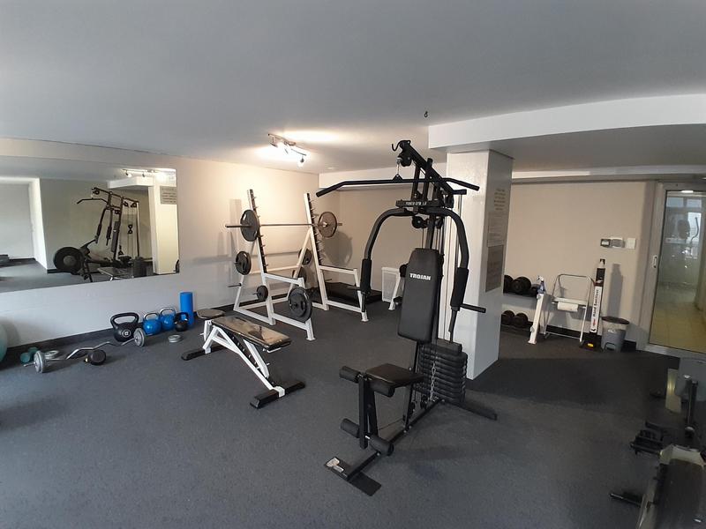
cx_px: 353
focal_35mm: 17
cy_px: 264
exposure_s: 1/25
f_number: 2.2
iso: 200
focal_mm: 1.46
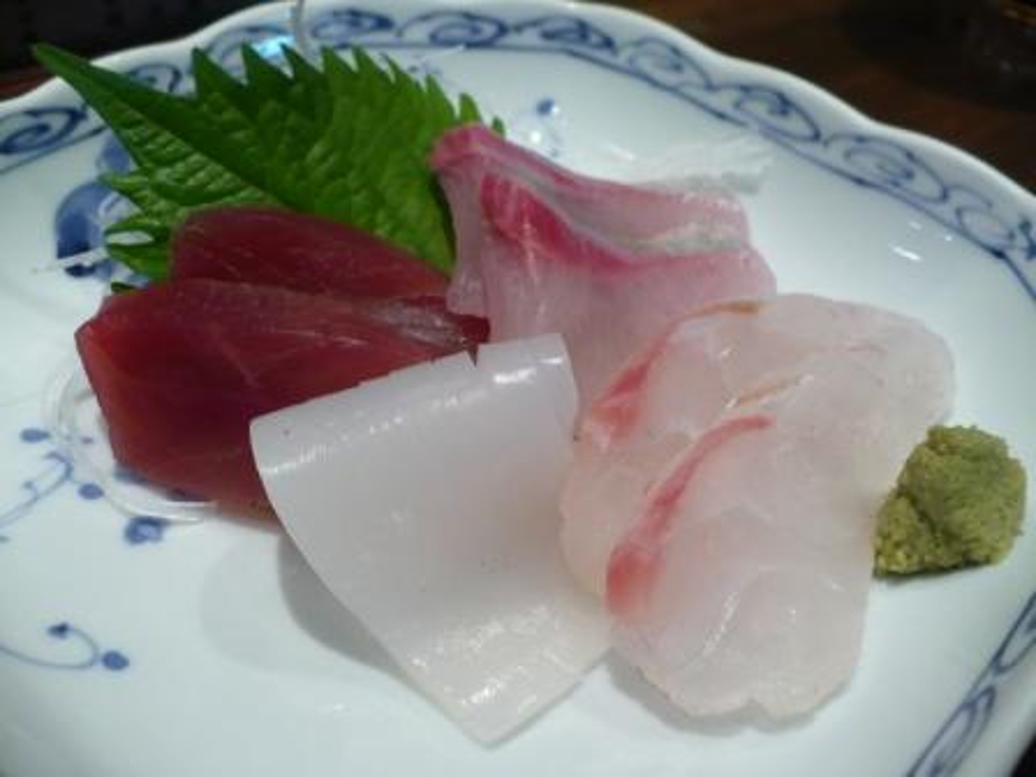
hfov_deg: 50.1
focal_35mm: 37
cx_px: 518
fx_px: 1107
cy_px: 388
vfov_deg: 38.7
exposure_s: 1/30
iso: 200
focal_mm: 6.1
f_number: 2.8
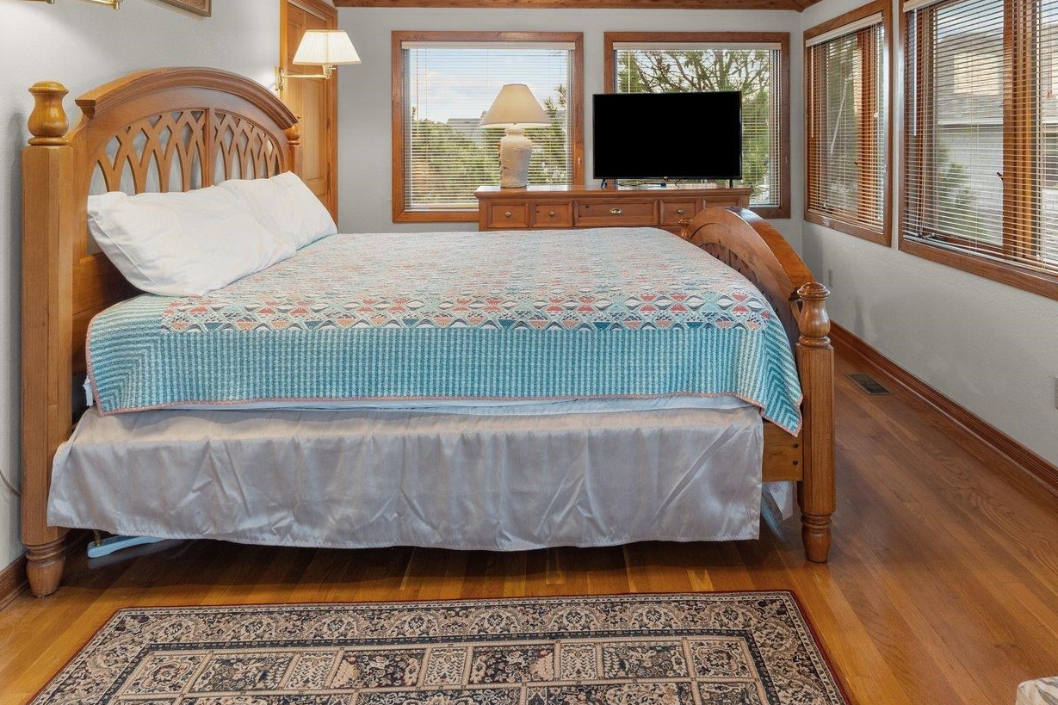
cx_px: 582
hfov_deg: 71.3
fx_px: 735
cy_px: 159
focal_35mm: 25
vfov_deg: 48.8
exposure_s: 1/1.25
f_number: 8
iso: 100
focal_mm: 10
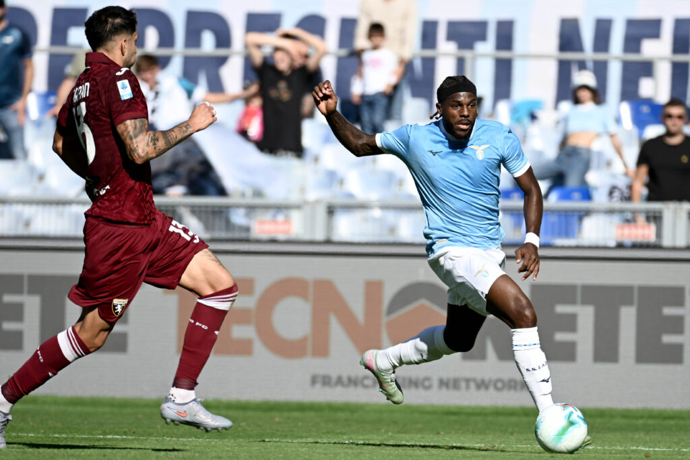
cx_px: 345
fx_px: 10059
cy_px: 230
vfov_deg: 2.6
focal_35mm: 525
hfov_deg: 3.9
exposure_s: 1/1000
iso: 110
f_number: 4.5
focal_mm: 350
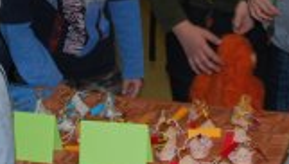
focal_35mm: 113
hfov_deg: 18.9
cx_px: 120
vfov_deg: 10.6
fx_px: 865
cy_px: -25
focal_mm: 21
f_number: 3.8
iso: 200
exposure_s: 1/60
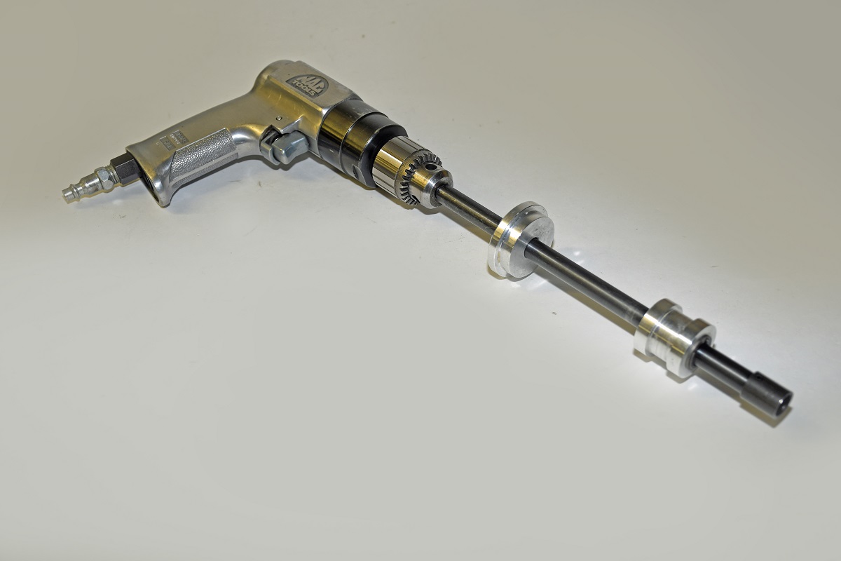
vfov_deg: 29.9
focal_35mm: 45
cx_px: 420
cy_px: 280
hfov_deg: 43.6
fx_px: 1051
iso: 100
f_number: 4
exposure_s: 1/60
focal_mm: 30
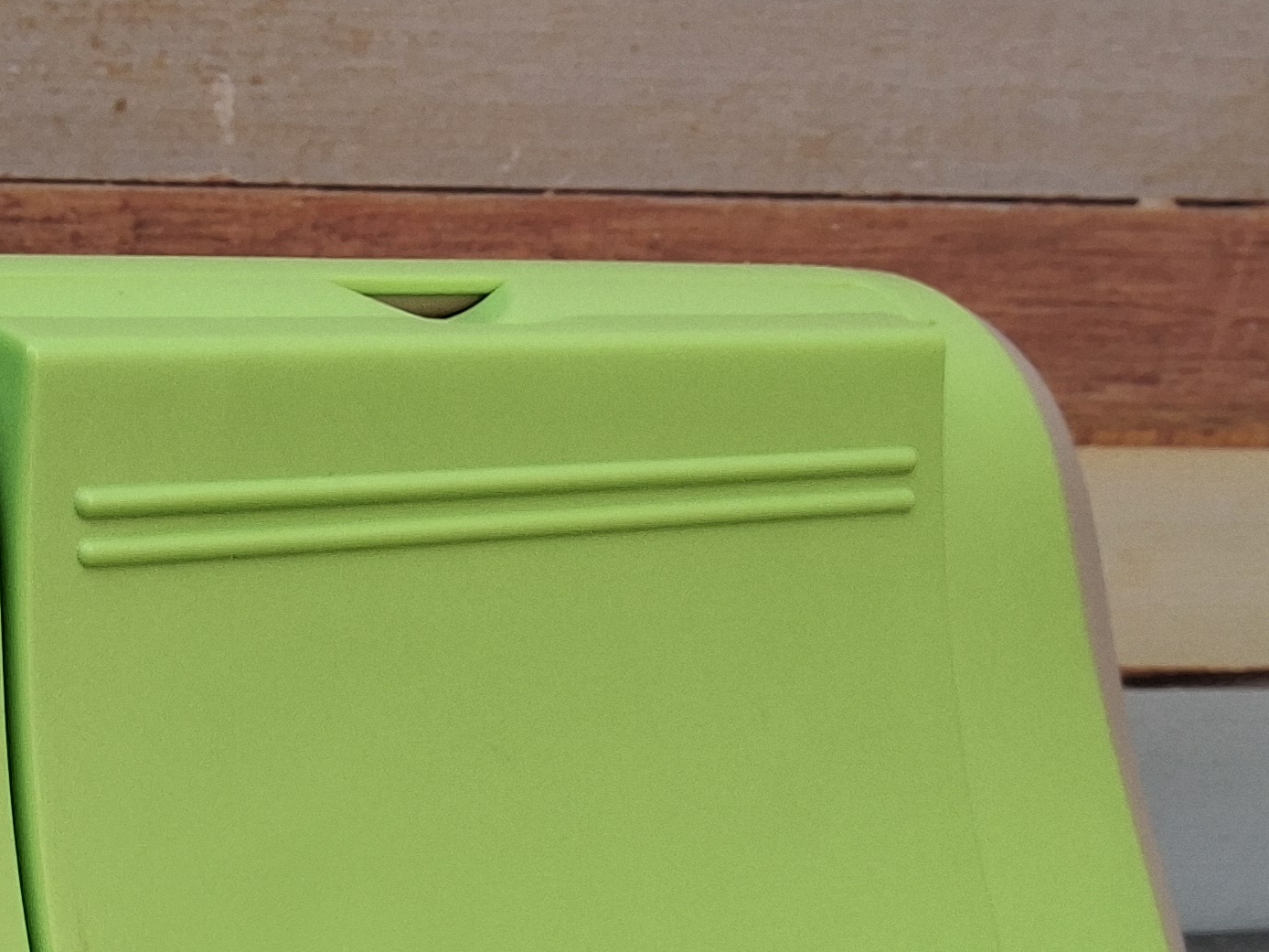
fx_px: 2236
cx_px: -45
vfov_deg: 22.8
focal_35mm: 61
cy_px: 1011
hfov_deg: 29.3
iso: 160
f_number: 2
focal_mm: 3.08
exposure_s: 1/60.2
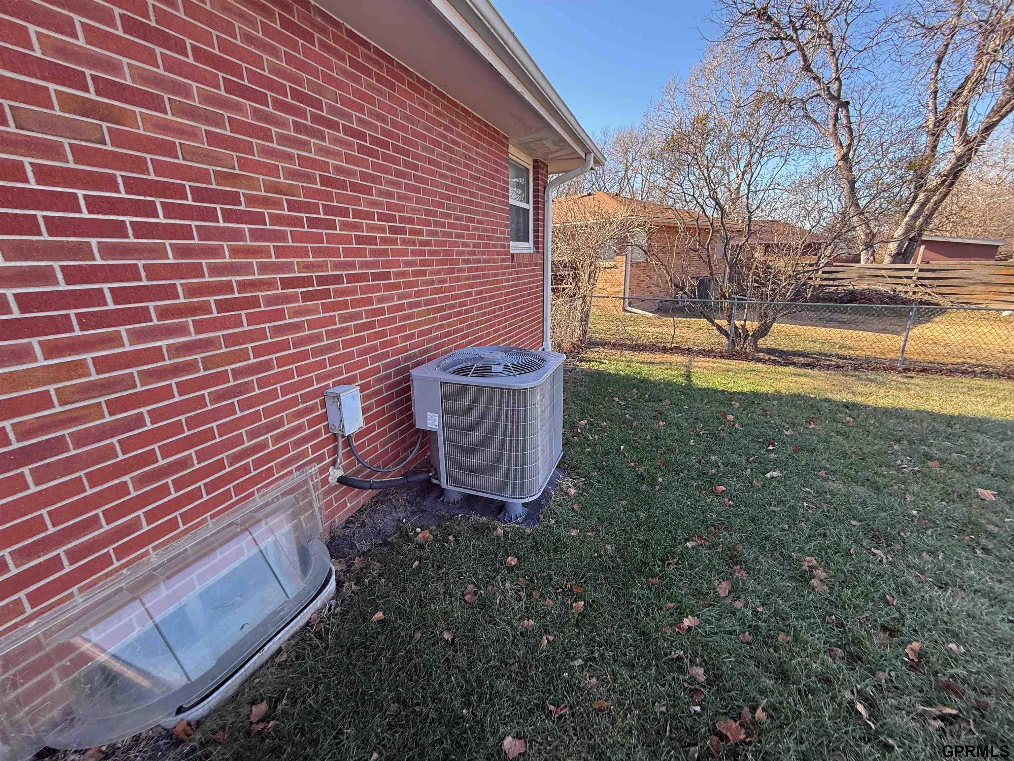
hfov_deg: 102.1
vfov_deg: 85.7
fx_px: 410
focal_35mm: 14
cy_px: 380
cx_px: 507
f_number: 2.2
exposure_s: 1/136
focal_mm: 2.22
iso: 50
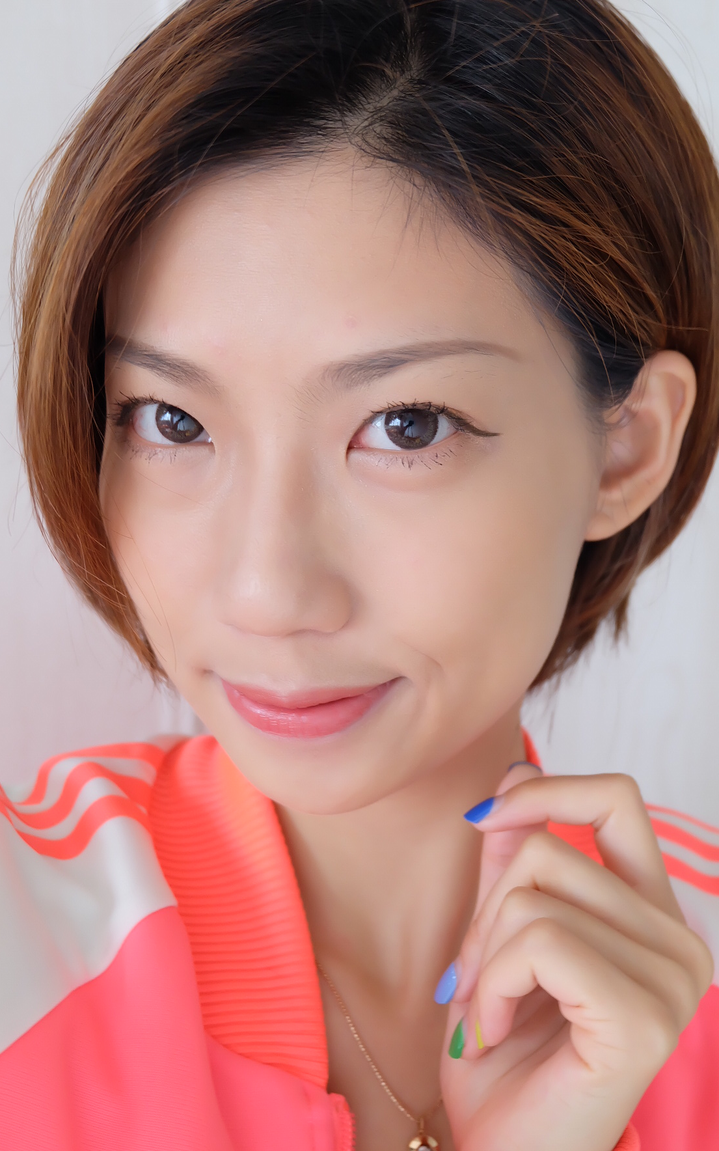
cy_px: 577
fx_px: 1348
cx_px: 346
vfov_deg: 46.2
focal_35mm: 43
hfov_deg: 29.9
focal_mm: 28.2
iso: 1250
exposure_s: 1/30
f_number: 4.5
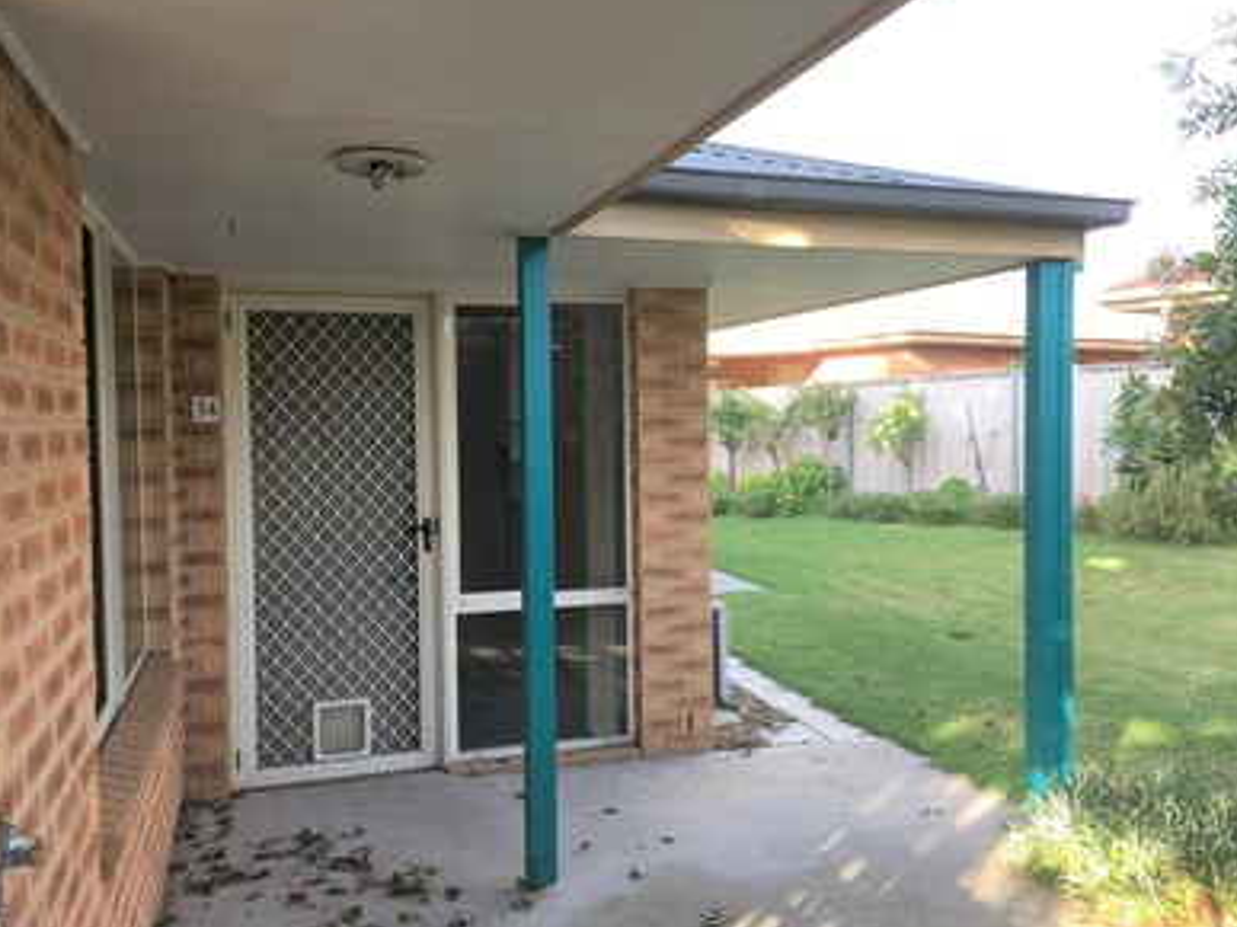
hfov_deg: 60.0
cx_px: 623
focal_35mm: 30
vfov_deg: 46.8
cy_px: 460
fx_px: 1072
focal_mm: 4.15
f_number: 2.2
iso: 25
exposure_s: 1/129
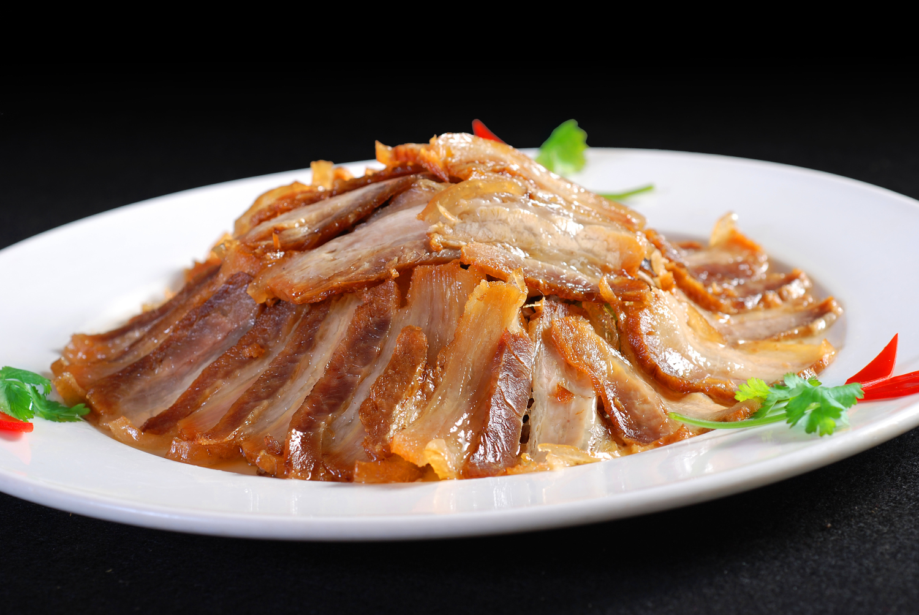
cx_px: 460
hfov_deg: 22.6
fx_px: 2300
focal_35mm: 90
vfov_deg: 15.2
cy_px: 308
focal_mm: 60
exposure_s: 1/125
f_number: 8
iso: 100
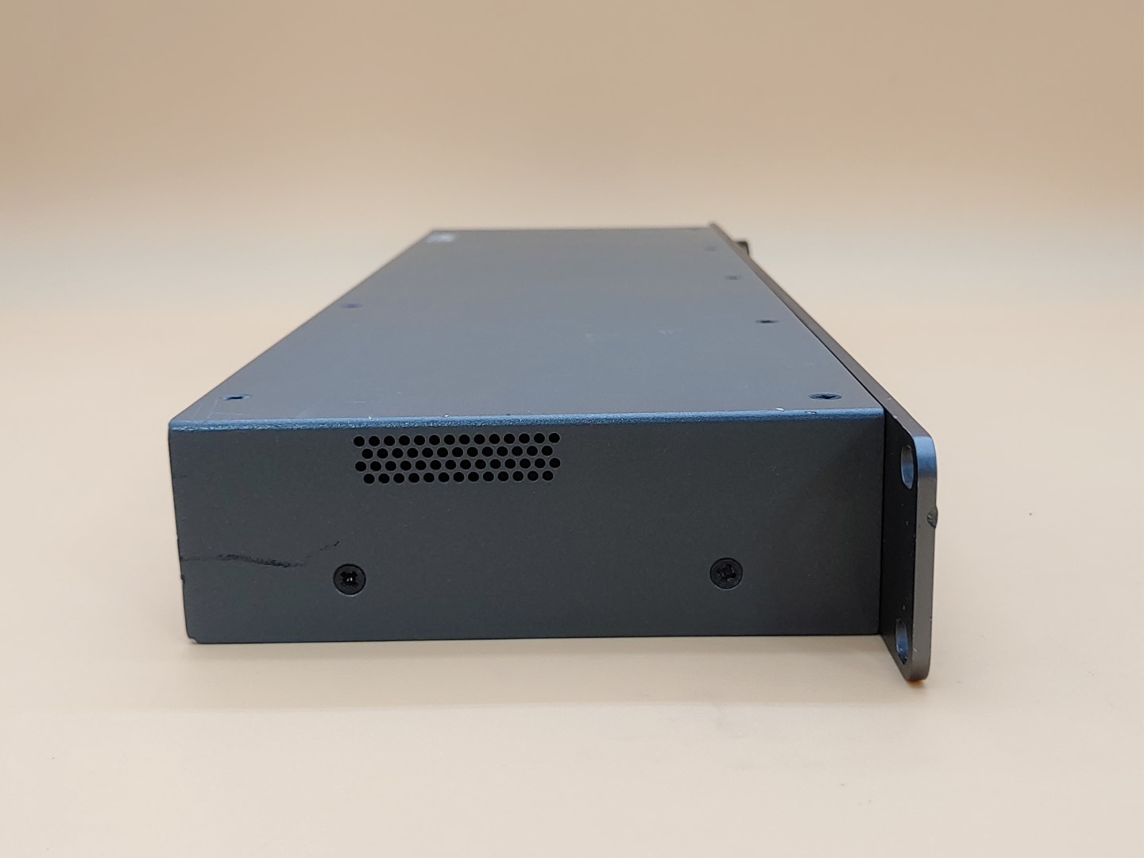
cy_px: 429
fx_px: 1355
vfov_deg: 35.1
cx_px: 572
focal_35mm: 41
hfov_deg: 45.8
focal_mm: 4.36
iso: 50
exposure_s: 1/61
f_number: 1.8
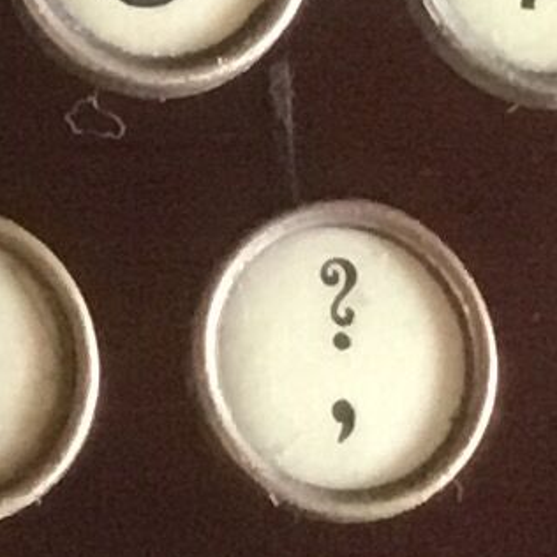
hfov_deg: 6.1
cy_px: -929
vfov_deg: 5.9
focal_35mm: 283
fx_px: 5152
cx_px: -314
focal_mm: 3.3
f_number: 2.4
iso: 200
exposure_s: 1/20
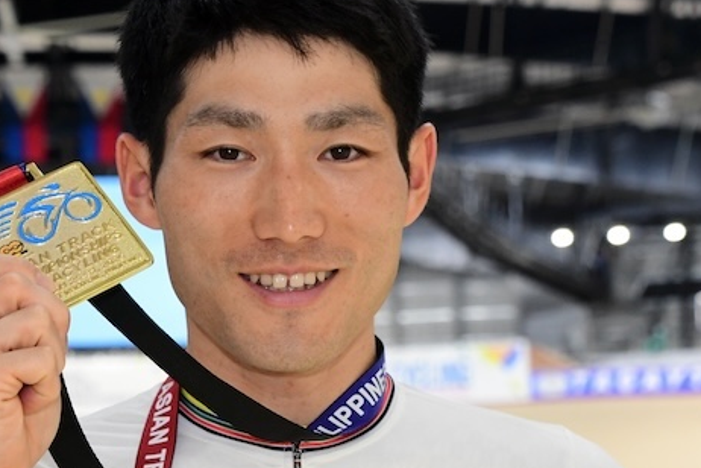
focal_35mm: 161
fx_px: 3135
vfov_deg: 8.5
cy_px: 288
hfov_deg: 12.8
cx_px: 308
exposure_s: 1/250
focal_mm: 62
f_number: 6.3
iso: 2500
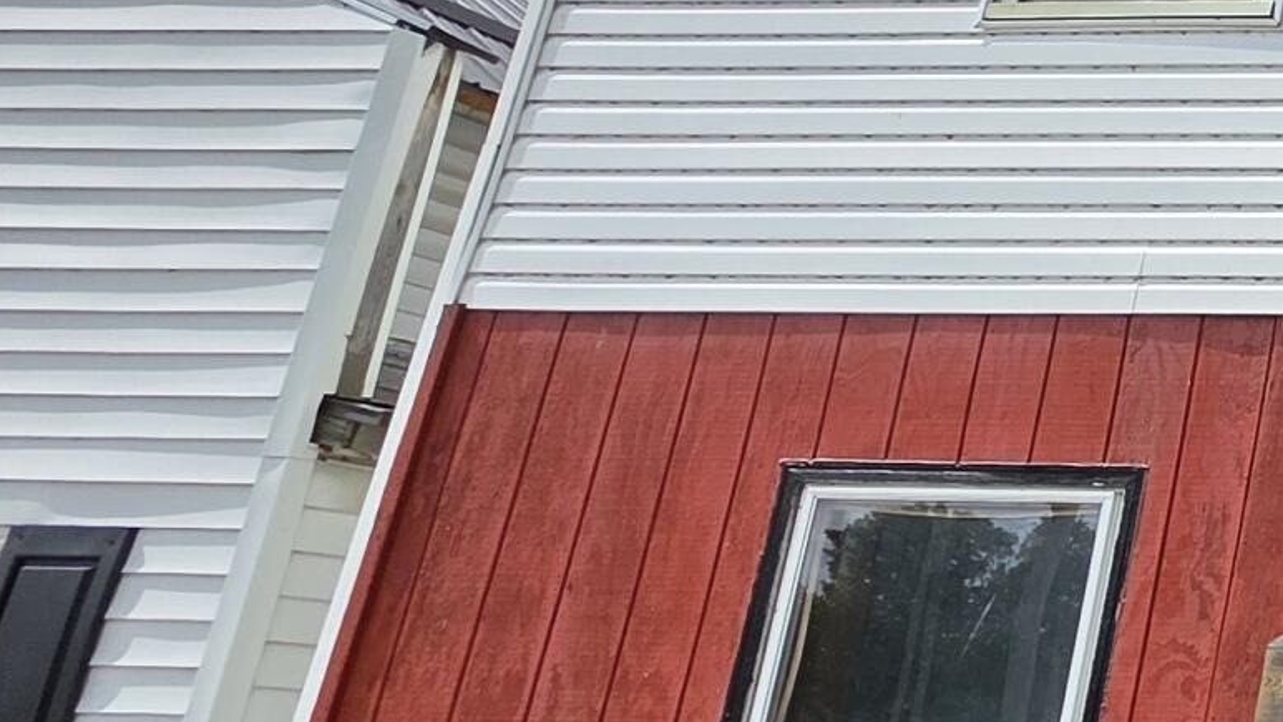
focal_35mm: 55
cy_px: 214
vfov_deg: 21.7
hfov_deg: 23.1
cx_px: 2236
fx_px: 1871
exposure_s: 1/2296
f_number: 1.9
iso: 40
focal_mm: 2.2
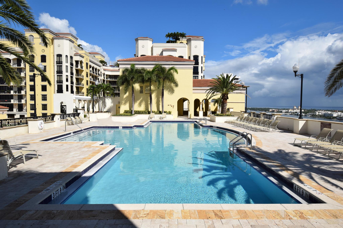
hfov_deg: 81.2
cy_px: 114
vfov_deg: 59.5
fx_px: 200
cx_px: 172
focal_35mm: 21
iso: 200
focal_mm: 14
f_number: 11
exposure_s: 1/500
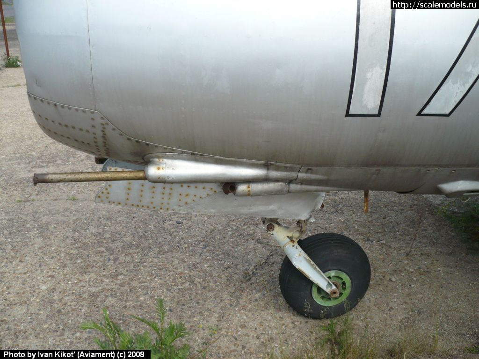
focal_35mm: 35
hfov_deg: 52.6
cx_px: 240
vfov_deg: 40.7
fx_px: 484
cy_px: 180
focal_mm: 5.8
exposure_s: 1/640
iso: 100
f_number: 2.8
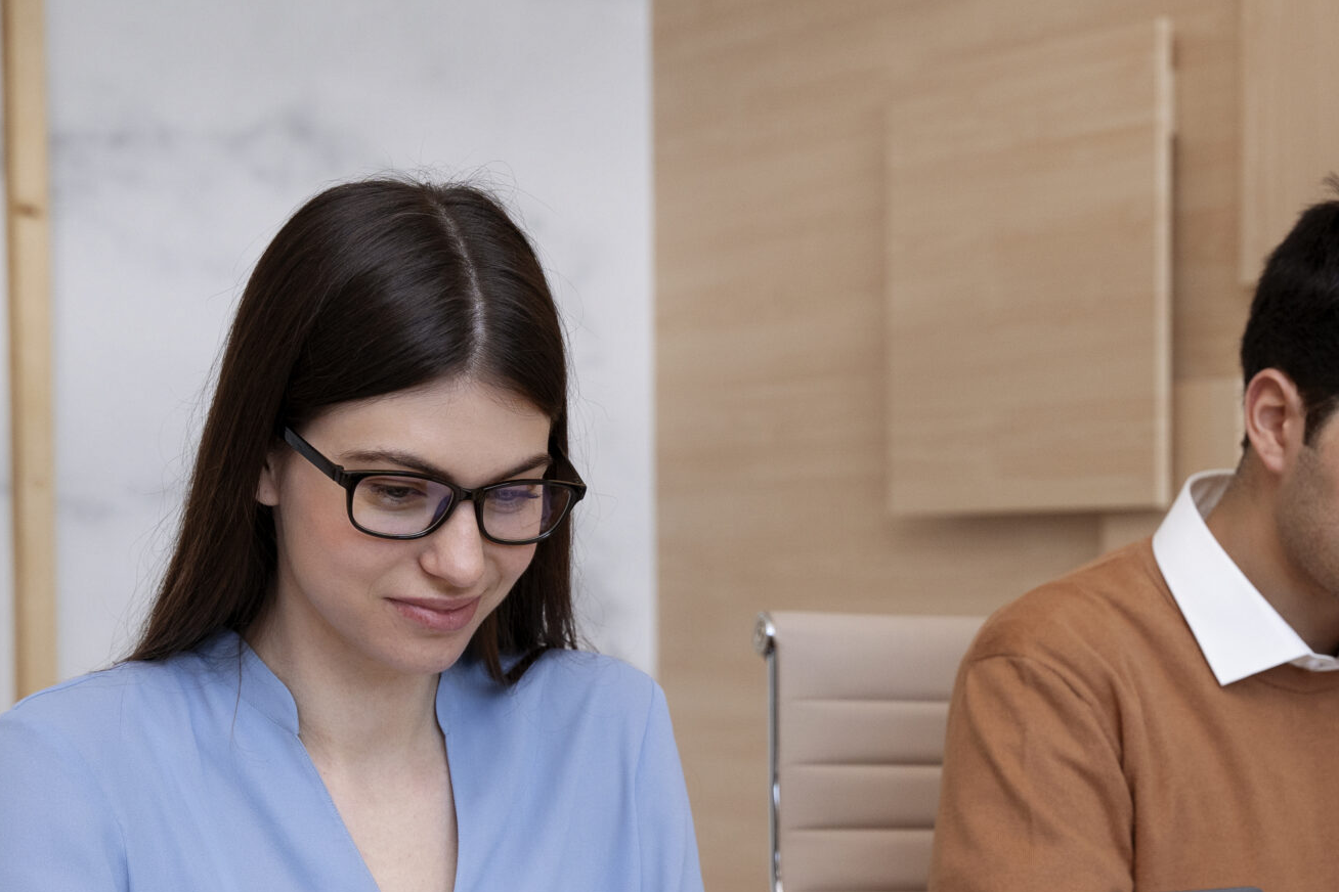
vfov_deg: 14.6
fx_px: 3465
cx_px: 897
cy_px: 765
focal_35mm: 93
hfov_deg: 21.8
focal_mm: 47.6
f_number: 4
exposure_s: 1/160
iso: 1000
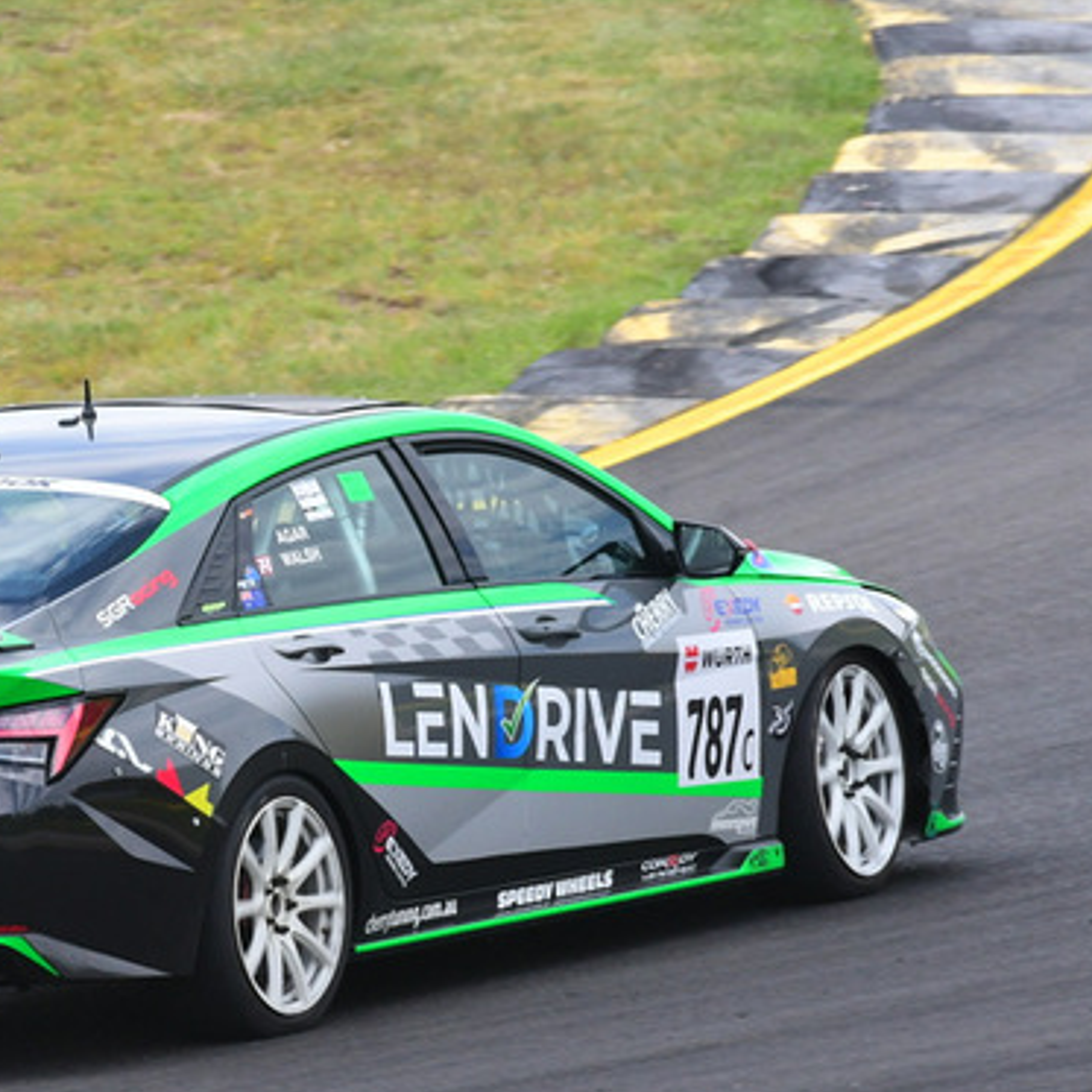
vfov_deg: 1.8
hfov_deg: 1.8
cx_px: 120
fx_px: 34191
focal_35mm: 958
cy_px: 556
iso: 800
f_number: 11
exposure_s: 1/640
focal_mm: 350
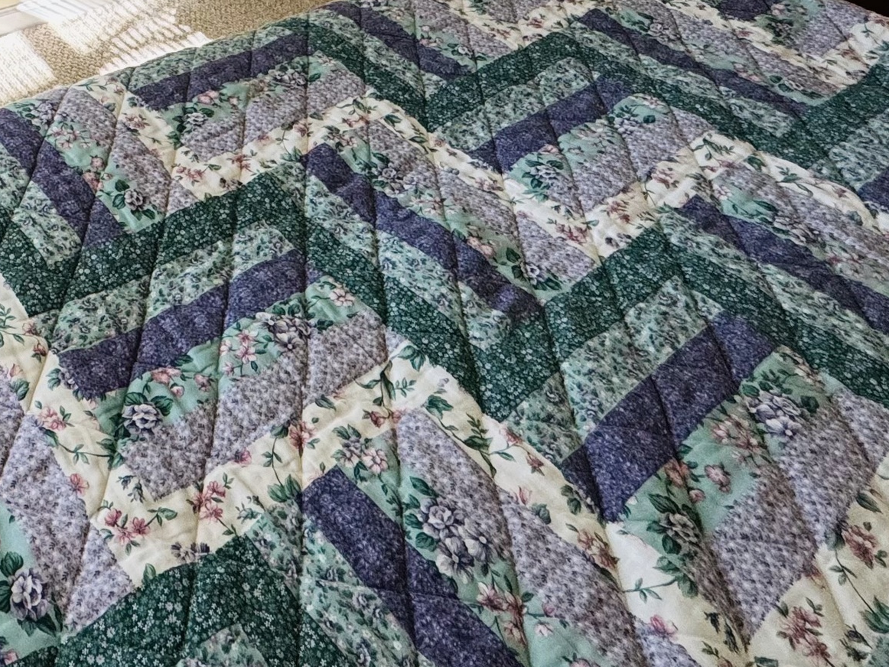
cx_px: 99
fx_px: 950
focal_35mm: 37
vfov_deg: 31.2
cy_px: -172
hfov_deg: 45.7
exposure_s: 1/120
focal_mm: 2.22
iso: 250
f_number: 2.2
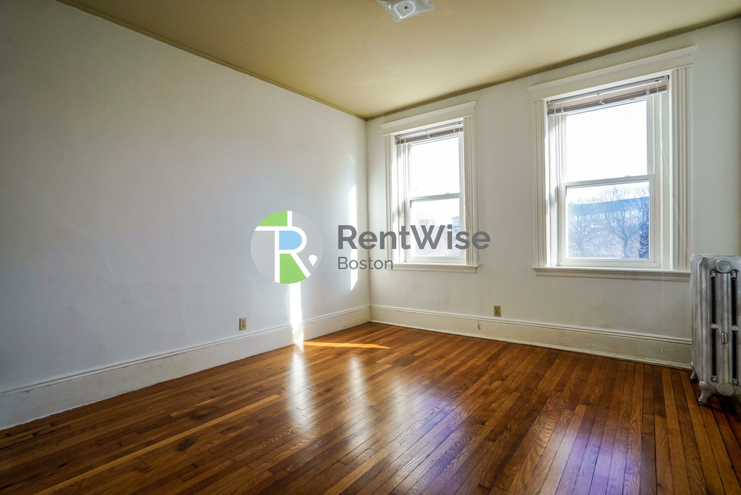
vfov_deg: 73.8
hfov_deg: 96.7
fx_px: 329
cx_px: 370
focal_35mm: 16
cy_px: 248
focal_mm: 16
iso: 1000
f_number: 6.3
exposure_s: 1/250
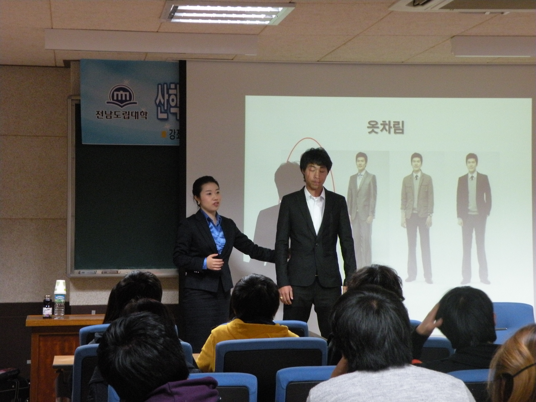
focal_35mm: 93
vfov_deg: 15.9
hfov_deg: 21.1
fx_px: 1440
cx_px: 268
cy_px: 201
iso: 400
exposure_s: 1/44.6
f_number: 4
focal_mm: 16.4
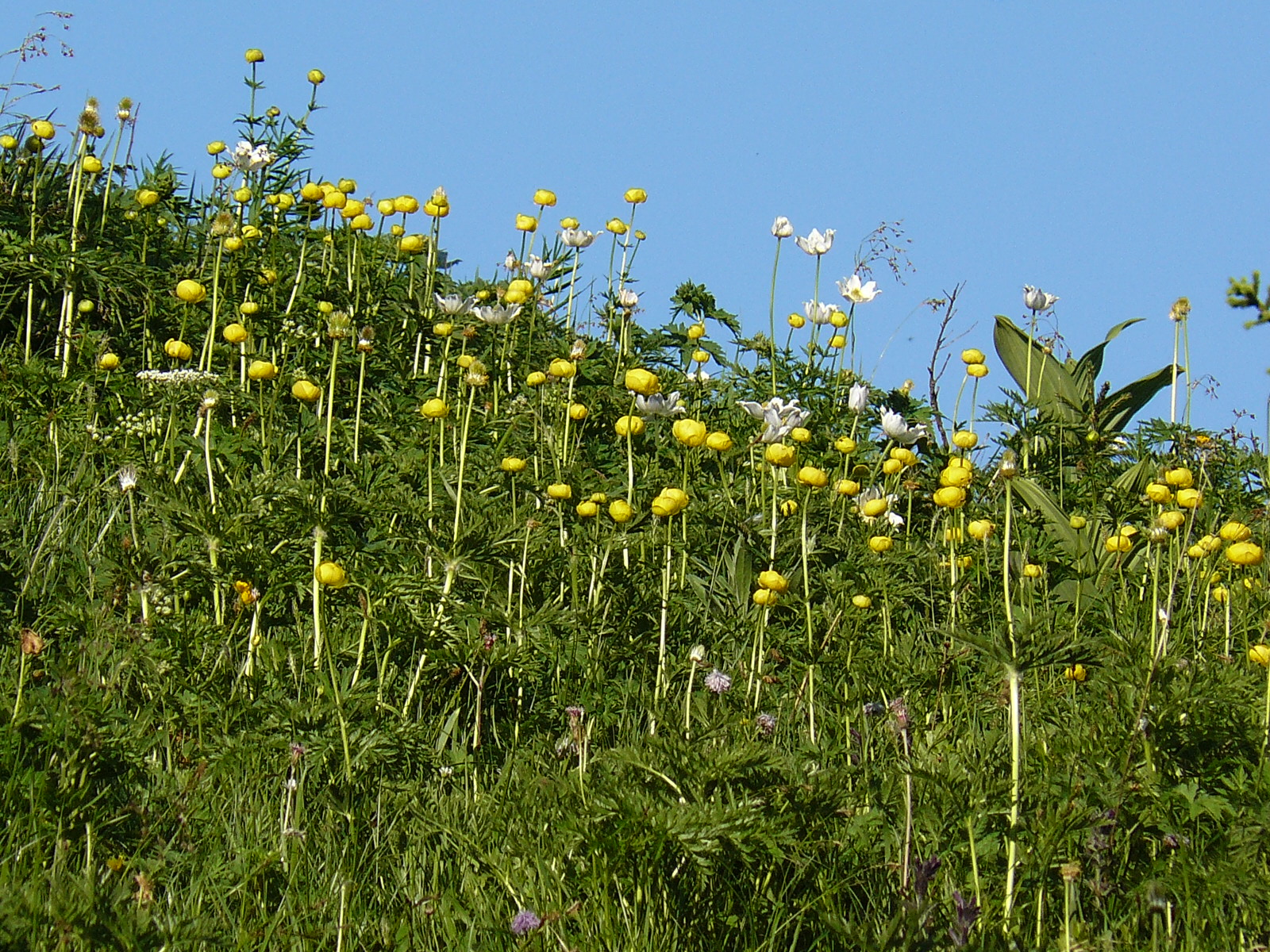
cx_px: 635
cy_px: 476
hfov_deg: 4.1
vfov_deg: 3.0
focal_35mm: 488
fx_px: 17904
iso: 100
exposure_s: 1/400
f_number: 5.6
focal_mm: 54.2
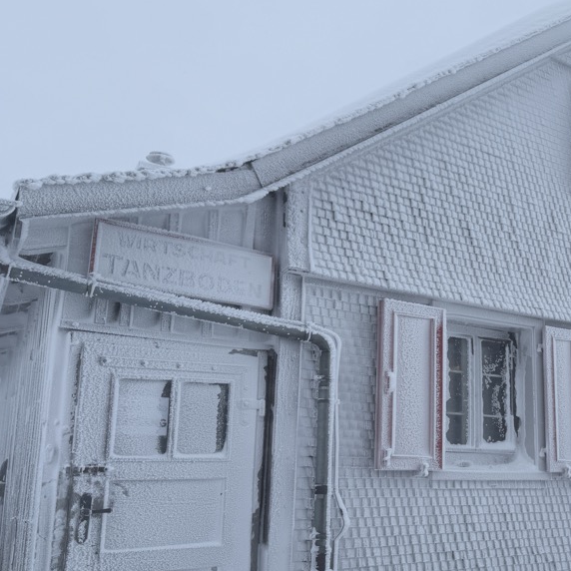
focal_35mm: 38
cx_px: 471
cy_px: 349
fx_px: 709
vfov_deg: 43.6
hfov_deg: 41.6
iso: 80
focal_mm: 6.76
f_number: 1.78
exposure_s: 1/1314
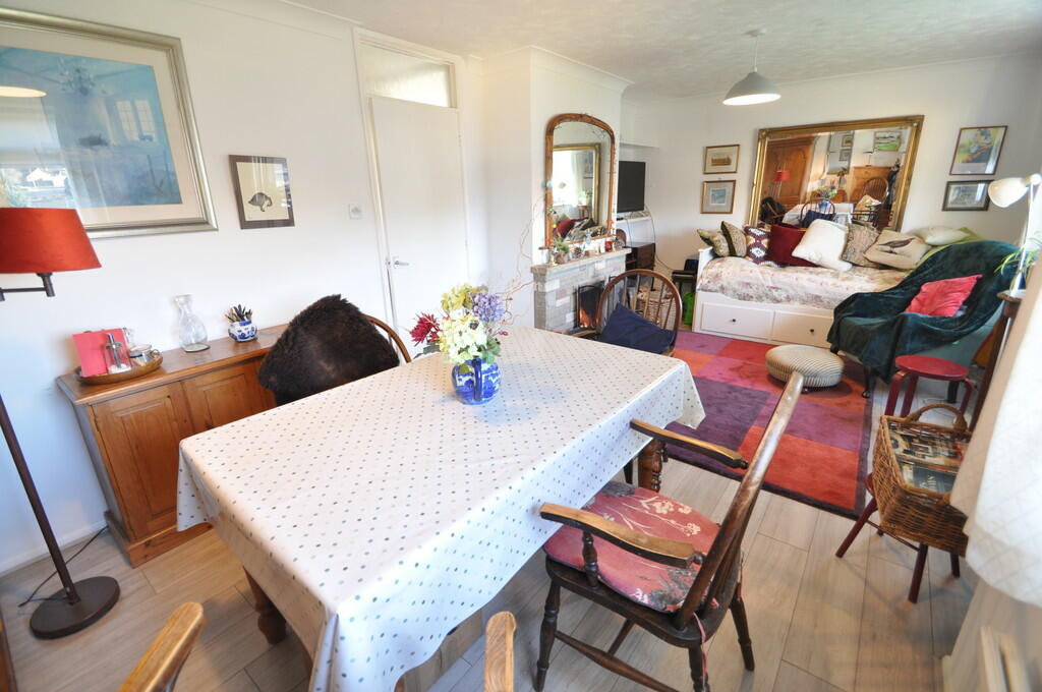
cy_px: 346
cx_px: 521
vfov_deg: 77.2
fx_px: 434
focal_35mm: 15
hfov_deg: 100.5
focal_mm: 10
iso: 400
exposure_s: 1/13
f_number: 4
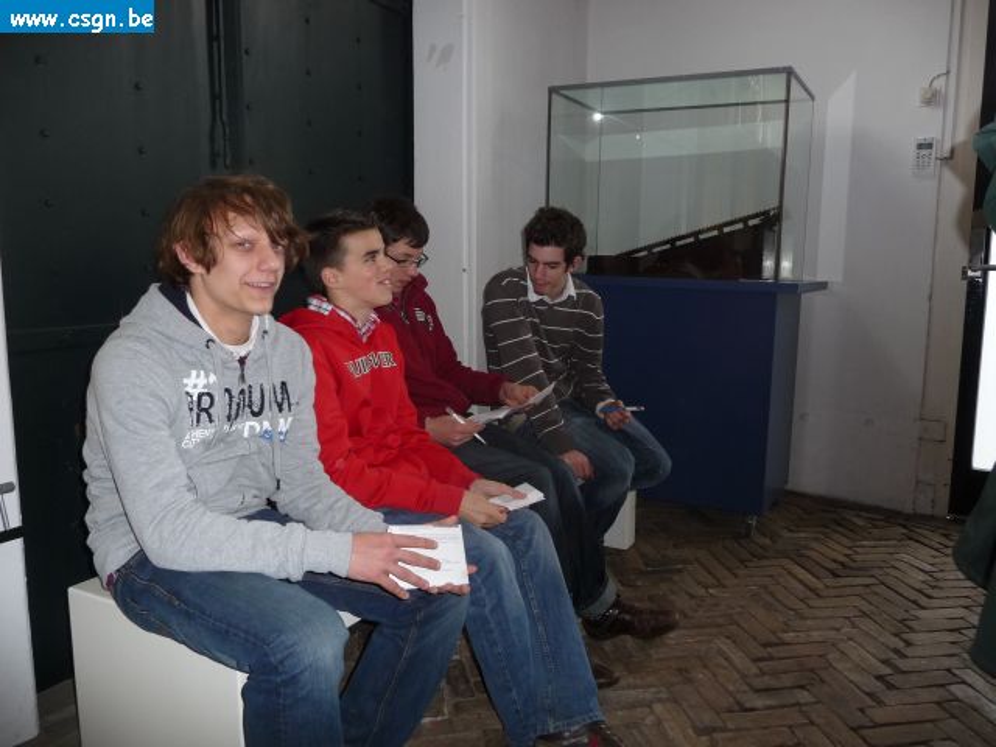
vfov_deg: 49.7
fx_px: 806
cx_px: 498
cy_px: 374
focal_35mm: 28
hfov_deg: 63.4
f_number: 3.3
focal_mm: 4.7
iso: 160
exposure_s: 1/30
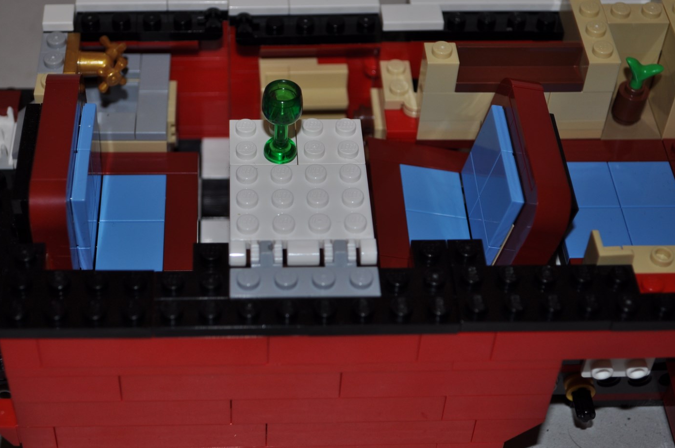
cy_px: 192
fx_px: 1292
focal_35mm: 69
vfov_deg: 19.7
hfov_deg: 29.2
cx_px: 289
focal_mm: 40
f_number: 5.6
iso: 200
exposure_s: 1/30
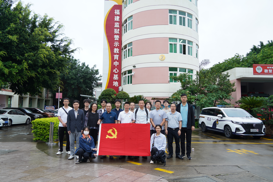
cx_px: 136
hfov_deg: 69.4
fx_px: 197
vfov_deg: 49.6
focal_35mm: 26
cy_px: 91
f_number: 4.5
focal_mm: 26
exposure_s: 1/50
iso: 100
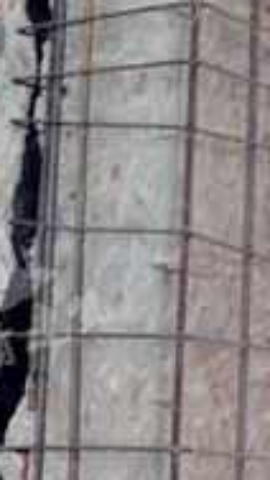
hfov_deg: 8.5
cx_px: 205
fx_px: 1804
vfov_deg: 15.1
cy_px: 158
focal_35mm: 142
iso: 50
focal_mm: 4.28
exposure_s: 1/24
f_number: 2.4
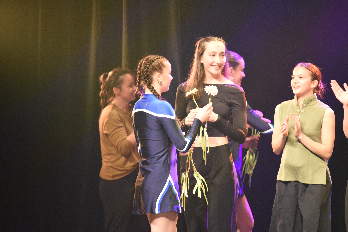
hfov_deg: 6.9
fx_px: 2901
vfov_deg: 4.6
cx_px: 174
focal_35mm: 300
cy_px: 116
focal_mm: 300
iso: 10000
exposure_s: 1/320
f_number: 4.5
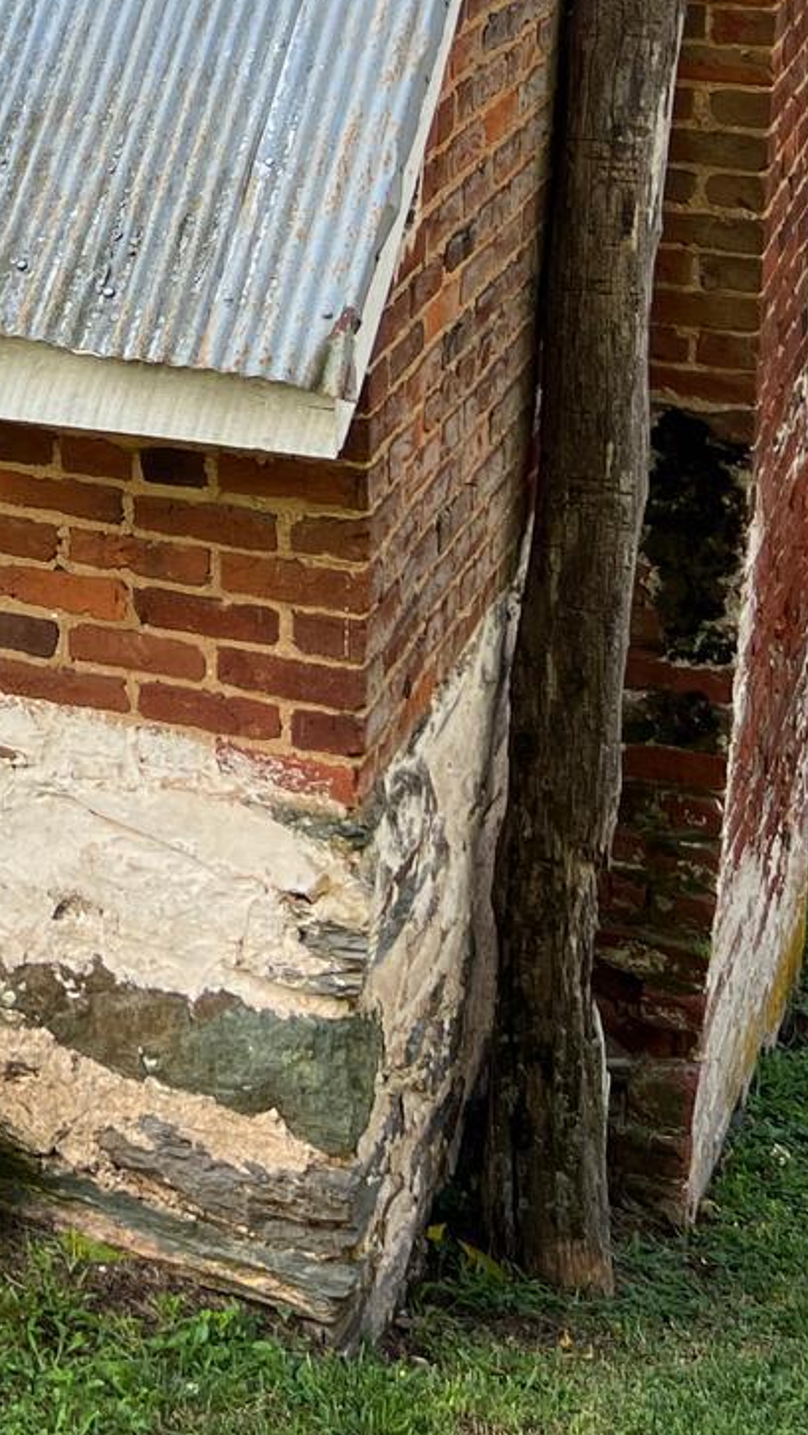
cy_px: 18
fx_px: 3046
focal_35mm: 80
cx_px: -558
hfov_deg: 13.8
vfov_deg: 25.3
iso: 50
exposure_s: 1/714
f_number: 1.5
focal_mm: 5.7
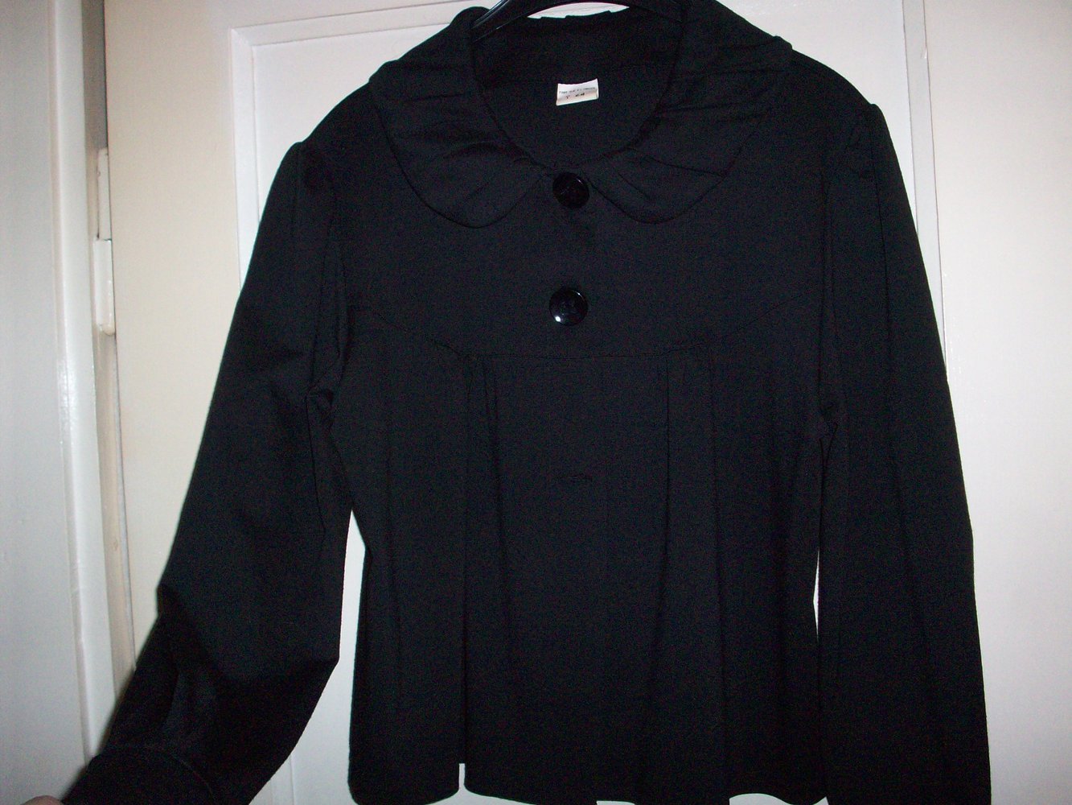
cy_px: 402
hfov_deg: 50.1
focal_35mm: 37
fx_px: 1146
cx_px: 536
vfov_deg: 38.7
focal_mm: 6.2
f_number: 2.8
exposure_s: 1/64
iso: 200
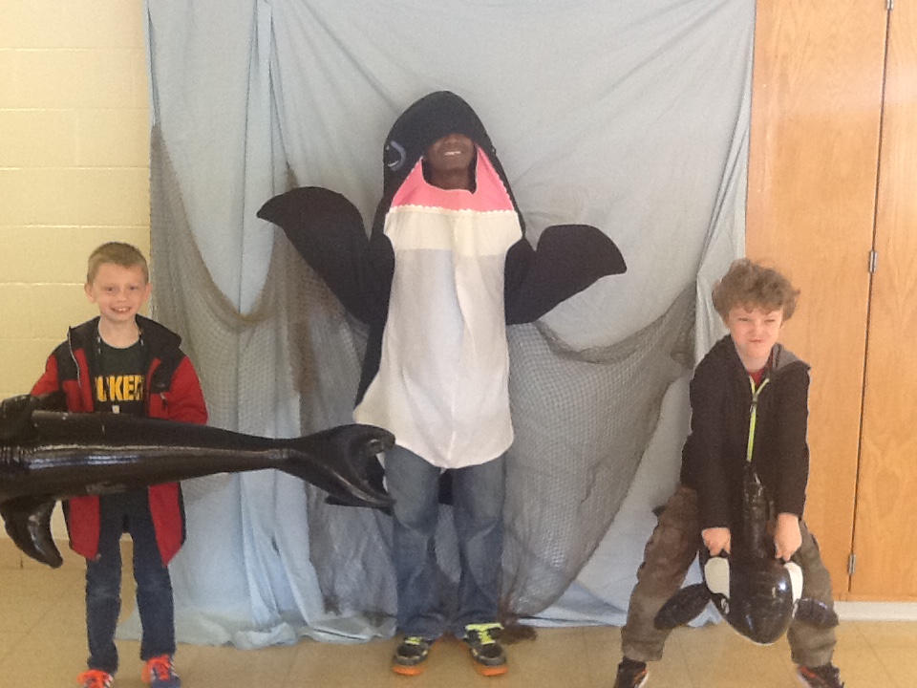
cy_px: 344
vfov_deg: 32.9
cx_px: 458
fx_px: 1166
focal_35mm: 44
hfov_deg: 42.9
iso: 80
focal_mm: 2.03
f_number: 2.4
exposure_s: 1/30
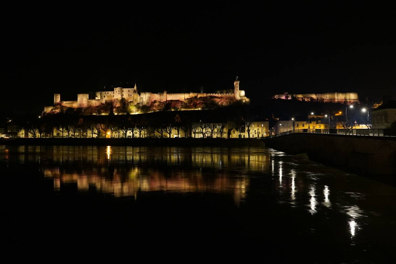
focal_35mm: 33
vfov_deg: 40.0
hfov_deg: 57.2
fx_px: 363
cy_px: 132
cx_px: 198
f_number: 6.3
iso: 2500
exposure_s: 1/2
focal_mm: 22
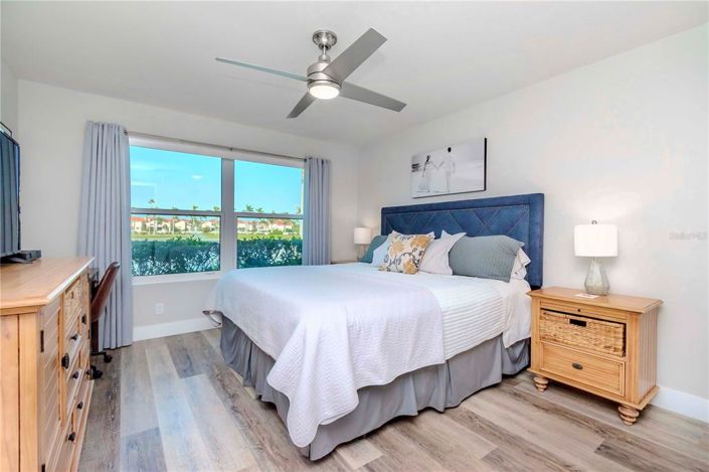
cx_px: 354
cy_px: 236
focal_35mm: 15
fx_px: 295
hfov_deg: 100.4
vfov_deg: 77.2
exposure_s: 1/200
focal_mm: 10
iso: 500
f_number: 9
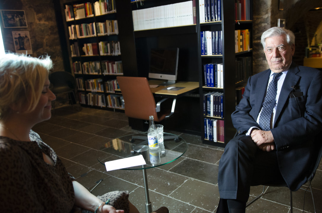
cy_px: 106
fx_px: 268
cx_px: 161
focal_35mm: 30
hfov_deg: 62.0
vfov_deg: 43.4
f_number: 1.8
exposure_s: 1/250
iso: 1600
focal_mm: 20
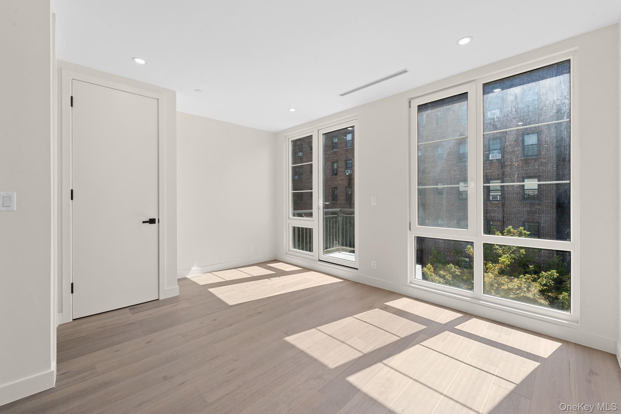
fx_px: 241
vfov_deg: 81.2
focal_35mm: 14
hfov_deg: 104.3
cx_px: 310
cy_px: 207
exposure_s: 1/30
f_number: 10
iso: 200
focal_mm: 14
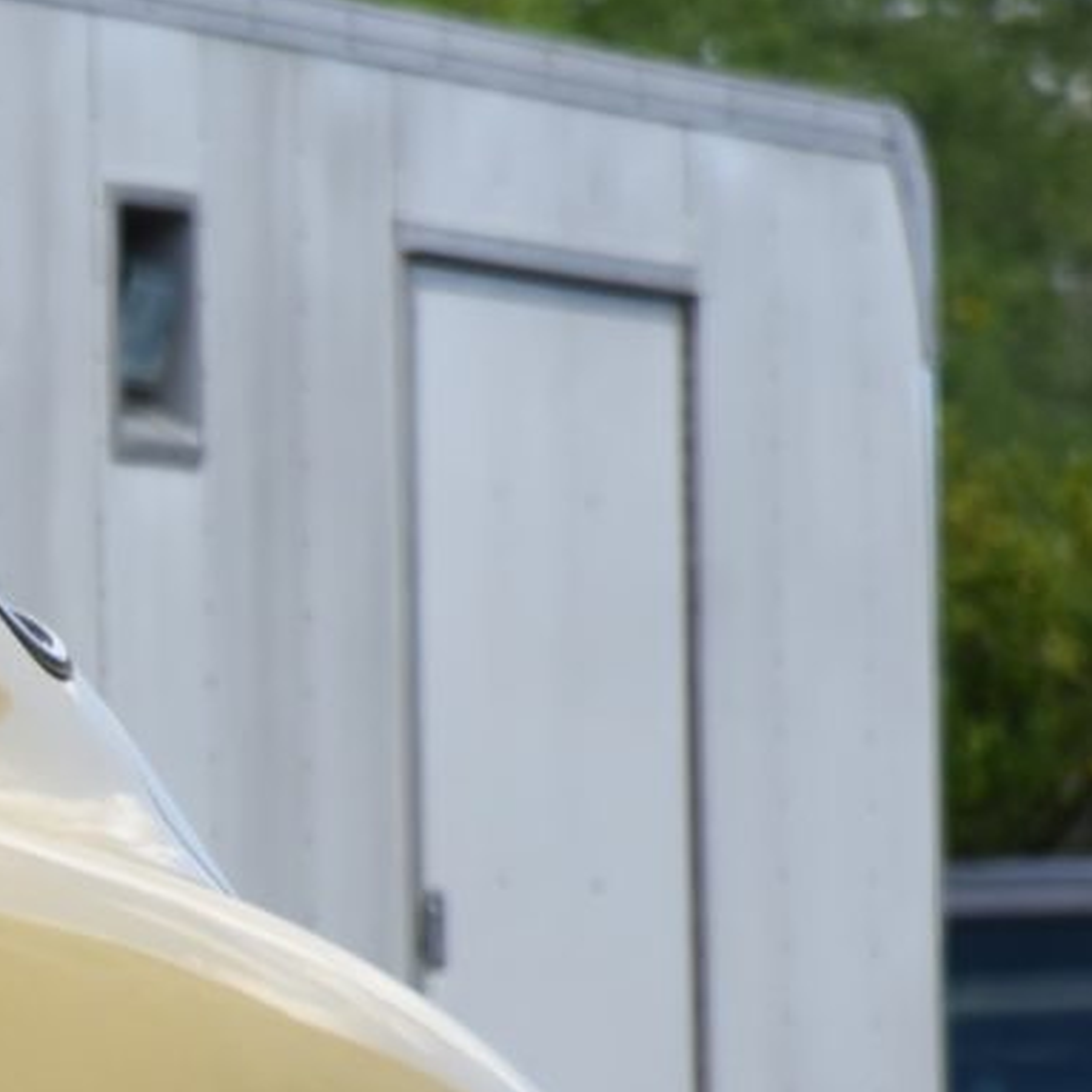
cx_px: -1765
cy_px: 1287
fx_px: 19487
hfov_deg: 3.2
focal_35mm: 546
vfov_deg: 3.2
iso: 640
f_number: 5.6
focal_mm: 120
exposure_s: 1/500
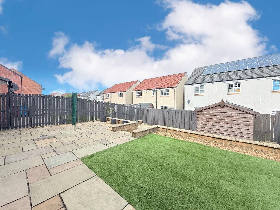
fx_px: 113
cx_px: 140
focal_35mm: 14
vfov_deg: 85.7
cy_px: 105
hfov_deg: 102.1
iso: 50
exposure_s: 1/1848
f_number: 2.2
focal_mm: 2.22
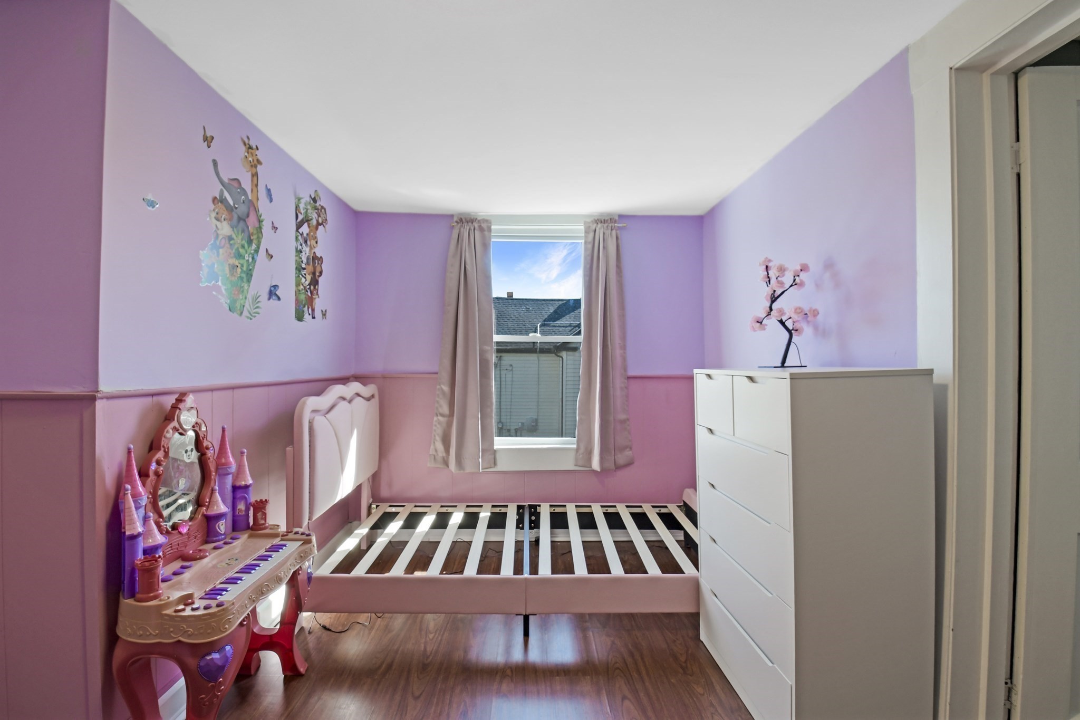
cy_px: 360
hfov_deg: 100.4
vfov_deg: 77.3
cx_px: 540
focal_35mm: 15
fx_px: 450
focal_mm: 10
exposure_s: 1/15
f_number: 10
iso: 125
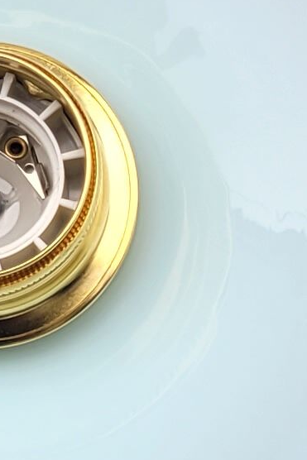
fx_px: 2505
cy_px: -164
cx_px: -227
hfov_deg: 6.9
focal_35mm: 196
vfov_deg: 10.2
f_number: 1.8
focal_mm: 5.4
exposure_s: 1/732
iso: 40
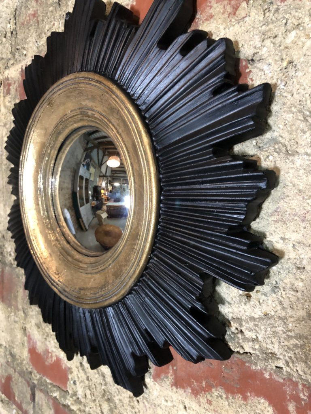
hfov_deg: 49.7
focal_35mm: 28
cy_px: 207
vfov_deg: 63.4
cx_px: 156
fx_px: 335
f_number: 1.8
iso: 100
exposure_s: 1/5
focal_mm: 4
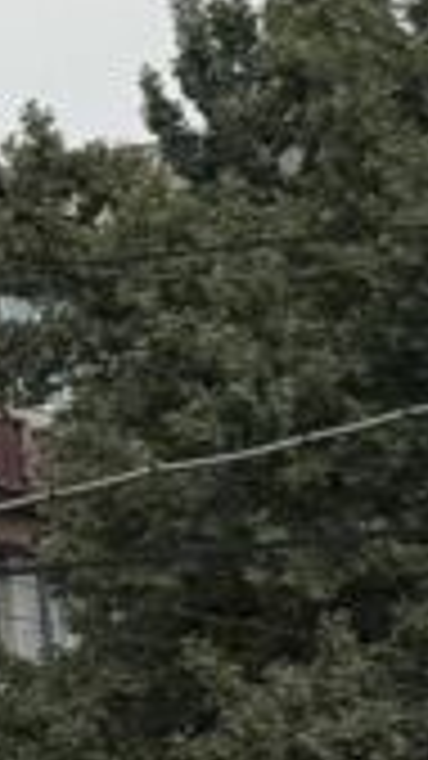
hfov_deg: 3.1
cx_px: -1694
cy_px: 171
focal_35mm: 371
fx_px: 7489
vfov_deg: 5.8
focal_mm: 6.76
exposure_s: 1/6024
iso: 64
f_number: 1.78
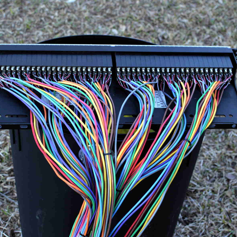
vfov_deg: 25.5
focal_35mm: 68
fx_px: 524
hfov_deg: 25.5
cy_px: 118
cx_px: 104
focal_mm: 35
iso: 400
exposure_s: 1/60
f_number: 5.6
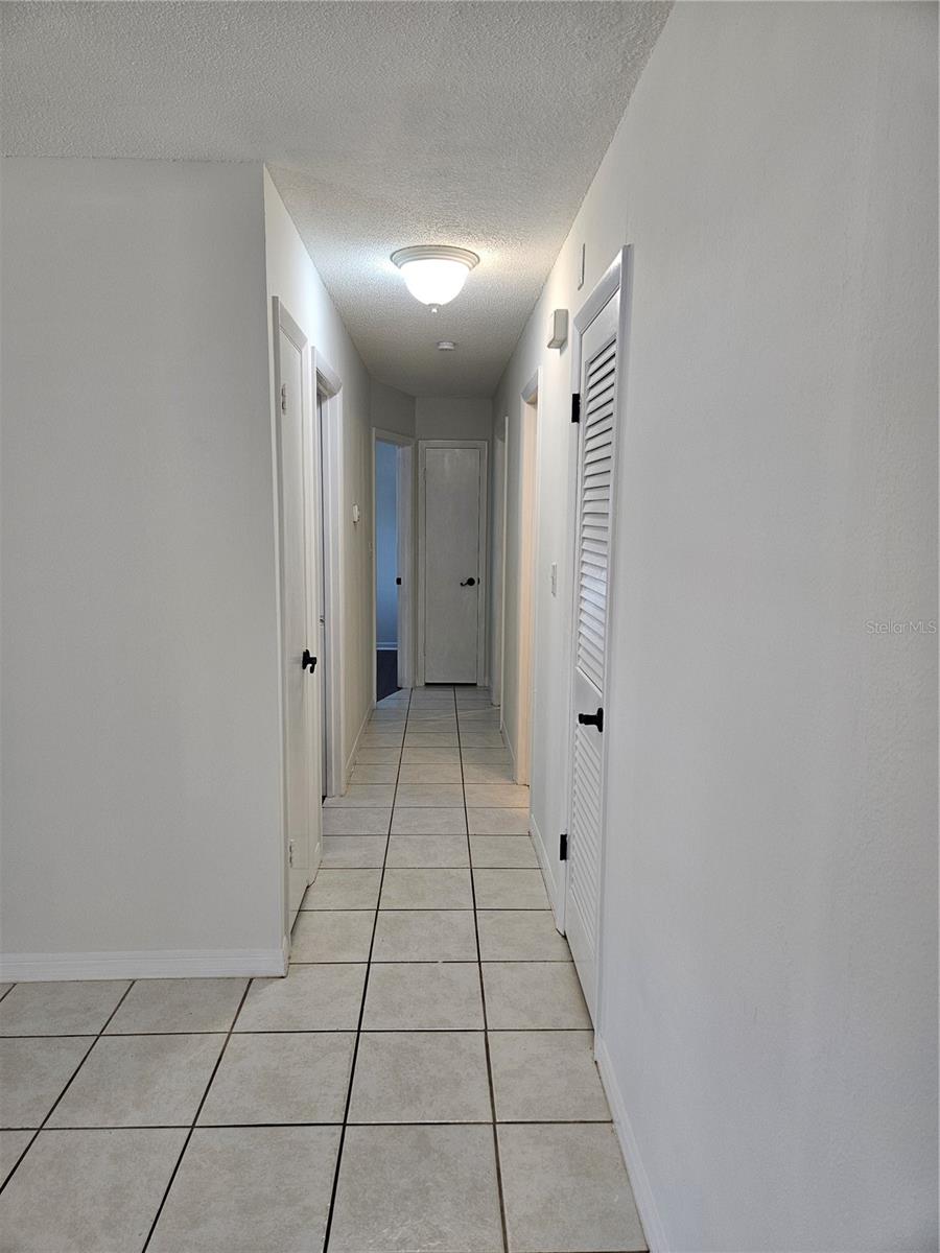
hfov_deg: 58.9
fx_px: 833
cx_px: 470
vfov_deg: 73.9
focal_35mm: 23
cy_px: 626
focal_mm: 5.4
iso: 125
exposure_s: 1/120
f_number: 1.8
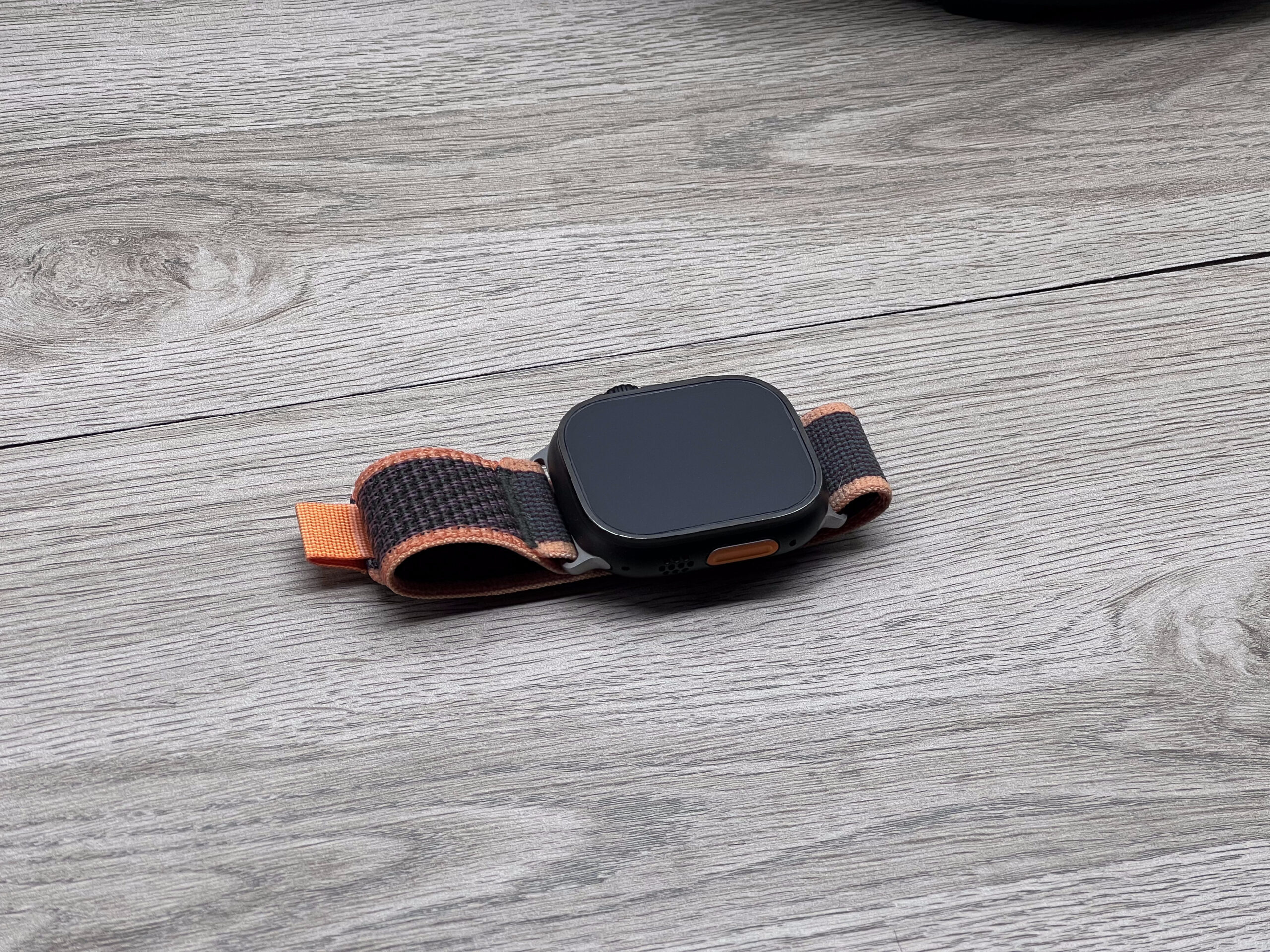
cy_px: 476
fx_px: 2825
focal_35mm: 77
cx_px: 635
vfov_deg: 19.1
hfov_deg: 25.3
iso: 50
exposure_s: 1/99
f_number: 2.8
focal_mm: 9
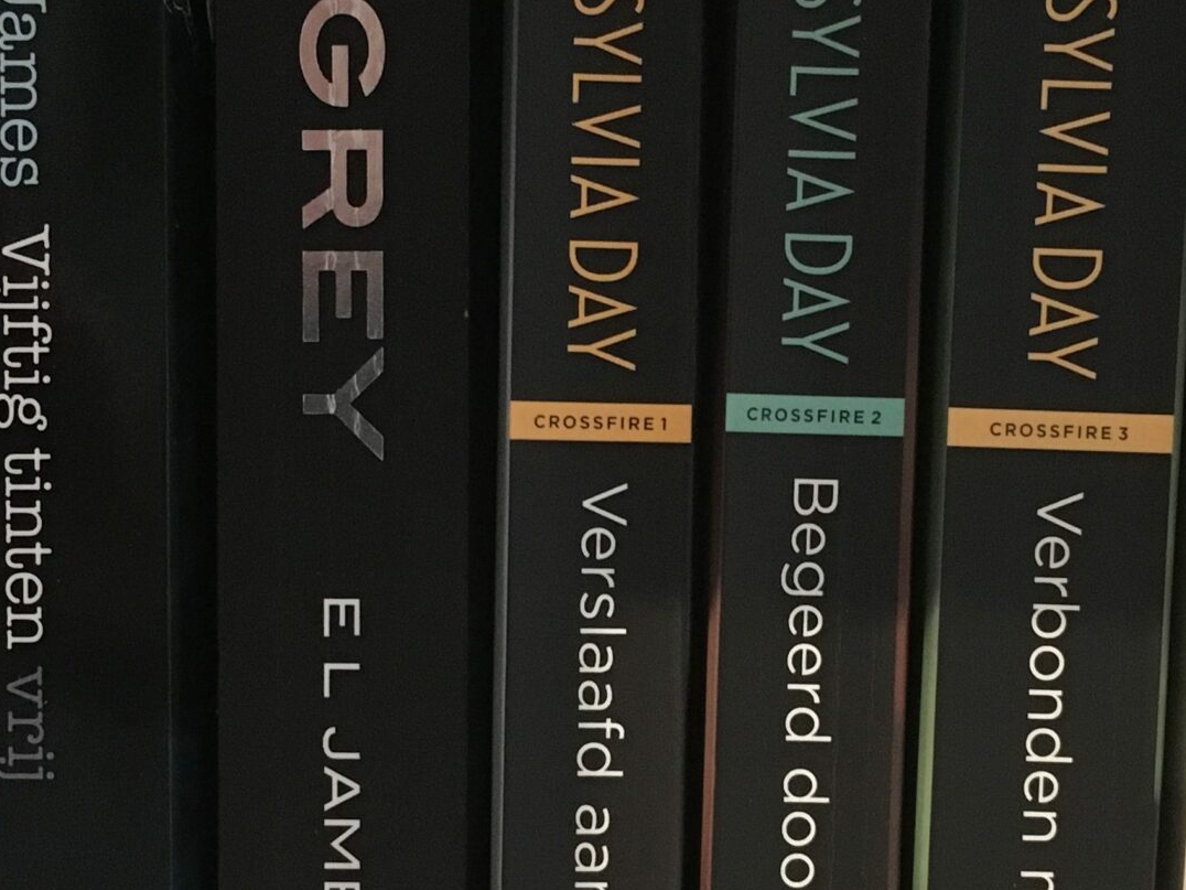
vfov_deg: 21.3
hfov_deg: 28.1
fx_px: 2364
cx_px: 497
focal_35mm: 69
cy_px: 567
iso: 250
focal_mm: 4.15
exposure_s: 1/17
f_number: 2.2
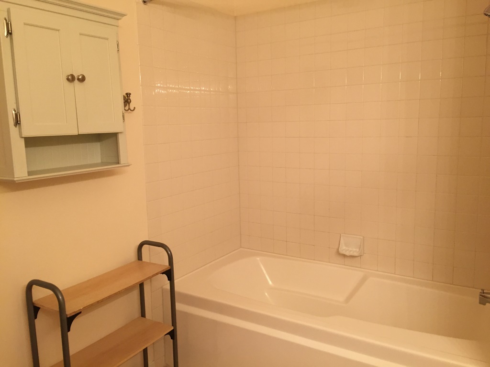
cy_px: 184
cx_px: 245
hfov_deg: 61.7
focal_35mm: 29
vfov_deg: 48.2
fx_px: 411
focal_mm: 4.15
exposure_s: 1/30
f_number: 2.2
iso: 100
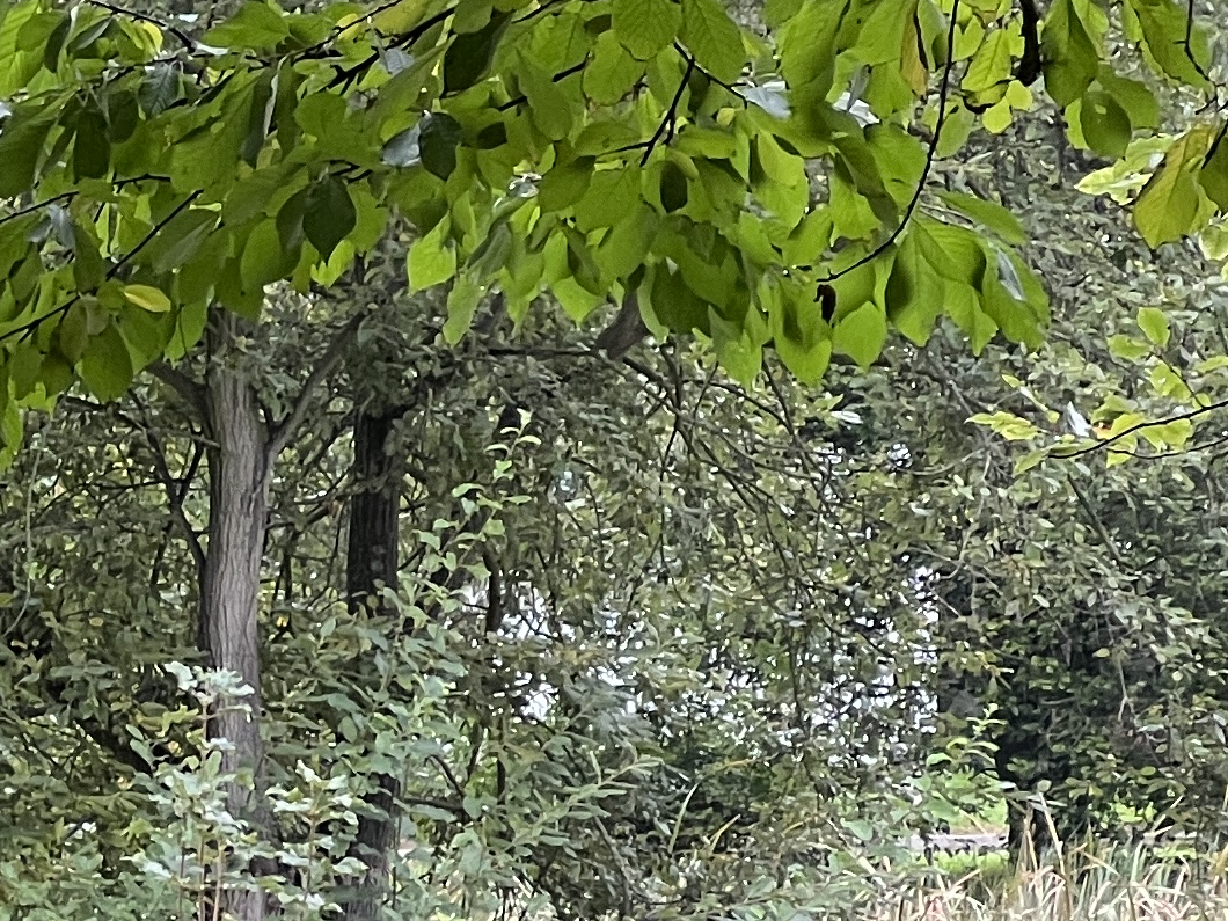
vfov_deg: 5.1
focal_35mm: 293
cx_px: -1029
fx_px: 10394
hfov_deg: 6.6
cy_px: 1080
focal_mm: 9
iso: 80
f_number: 2.8
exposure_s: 1/99
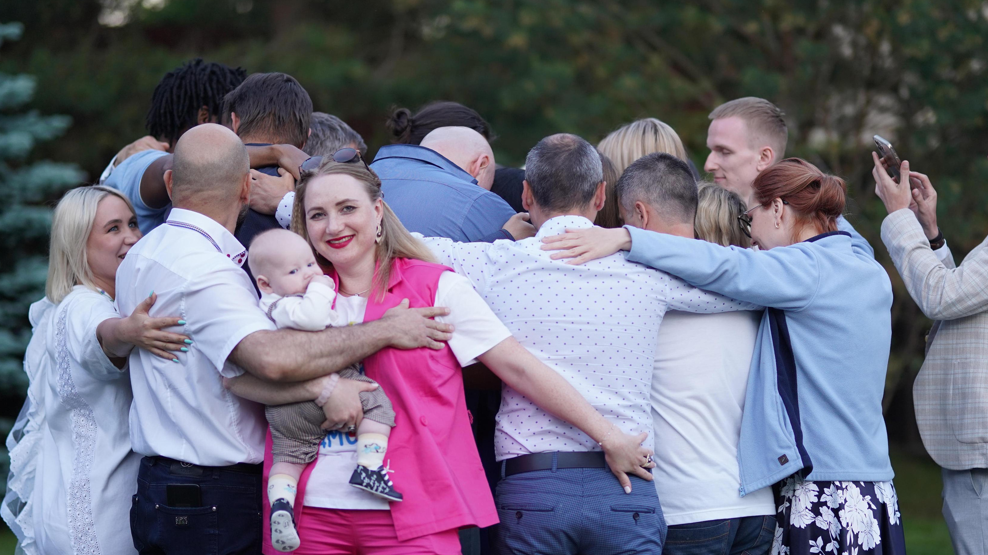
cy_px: 337
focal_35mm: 111
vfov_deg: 10.9
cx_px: 527
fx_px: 2908
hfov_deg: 19.3
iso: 320
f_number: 1.4
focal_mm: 85
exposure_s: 1/400
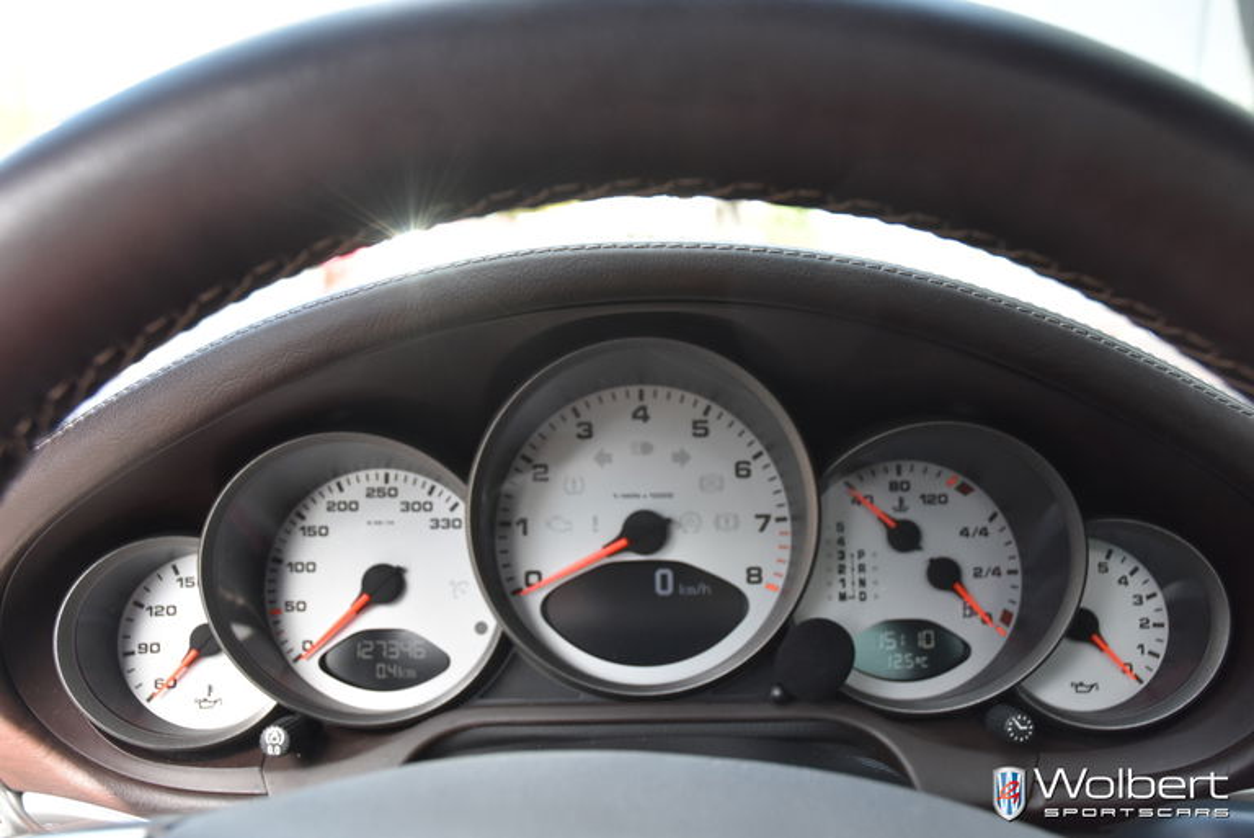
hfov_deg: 57.2
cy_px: 419
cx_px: 627
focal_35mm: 33
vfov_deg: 40.0
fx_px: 1150
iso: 800
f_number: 6.3
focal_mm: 22
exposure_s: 1/160
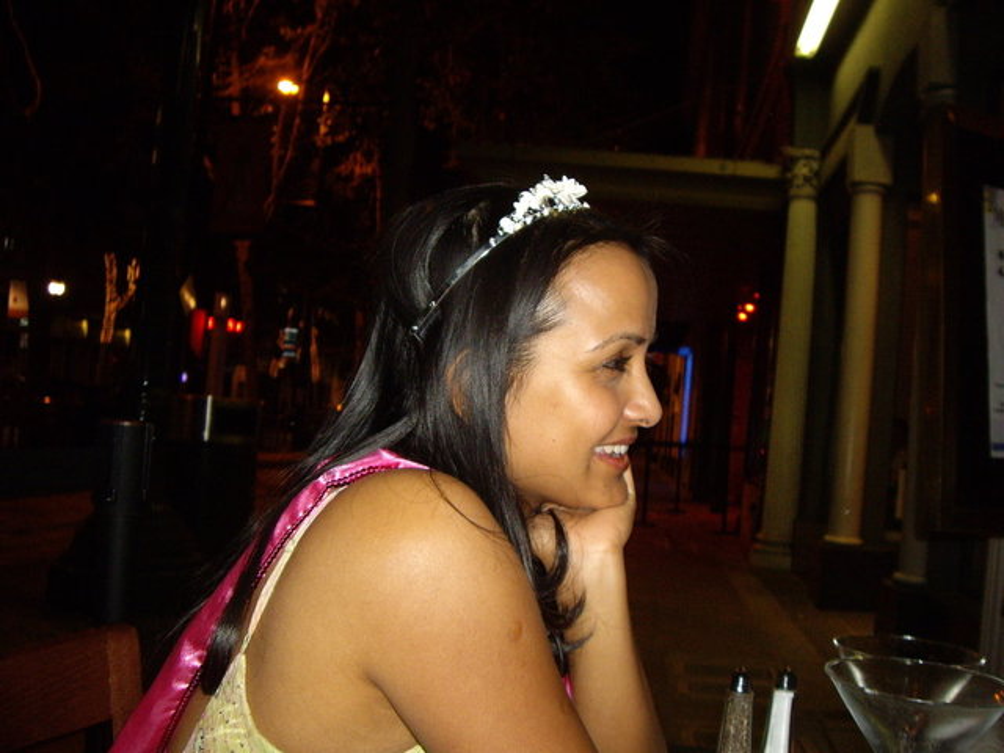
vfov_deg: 37.7
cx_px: 502
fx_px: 1102
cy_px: 376
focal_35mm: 38
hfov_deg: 49.0
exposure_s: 1/40
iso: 200
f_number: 2.7
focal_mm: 6.2
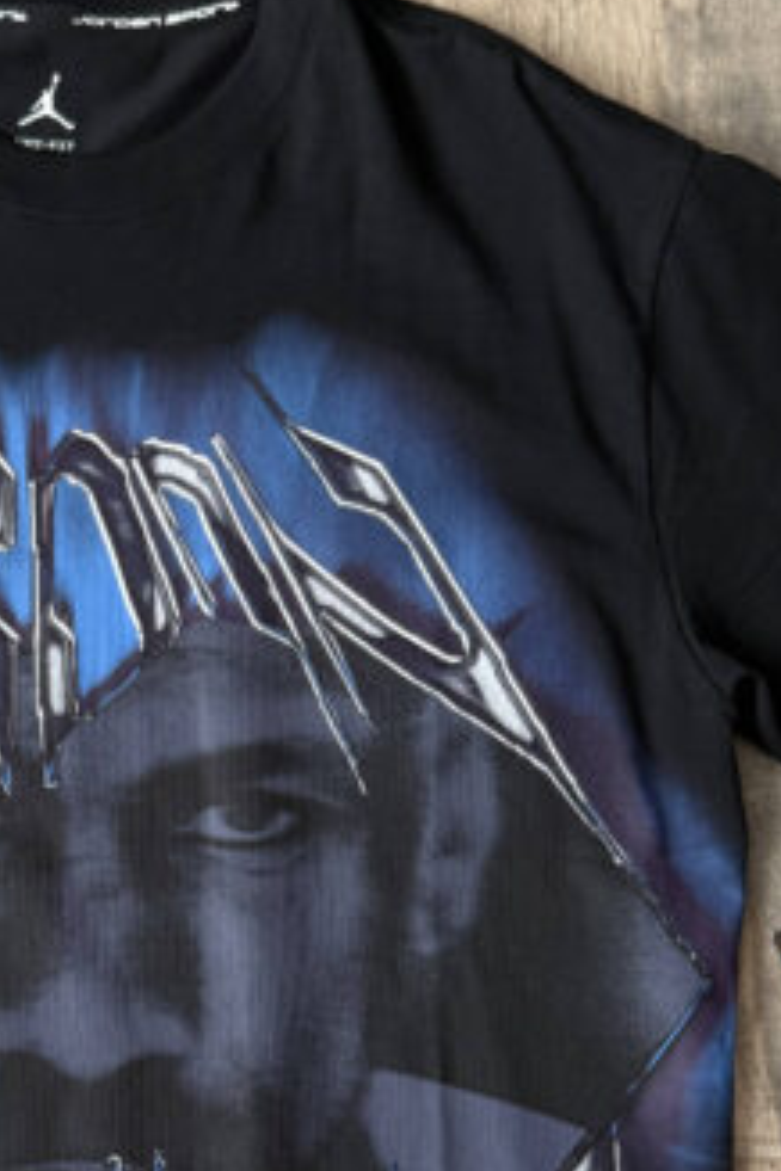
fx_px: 1985
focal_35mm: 61
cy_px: 831
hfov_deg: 21.6
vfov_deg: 32.5
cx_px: 39
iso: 200
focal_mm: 6.76
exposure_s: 1/80
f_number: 1.78
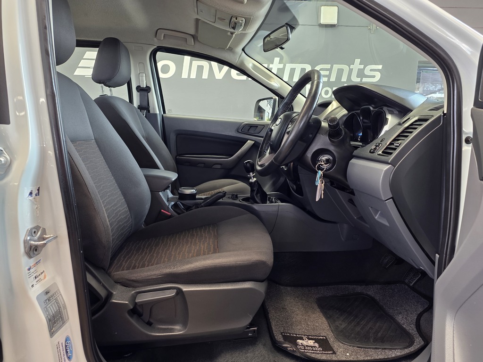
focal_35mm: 23
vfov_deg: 58.9
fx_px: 321
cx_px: 242
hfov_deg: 73.9
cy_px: 181
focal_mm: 6.25
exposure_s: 1/100
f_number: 1.7
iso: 125
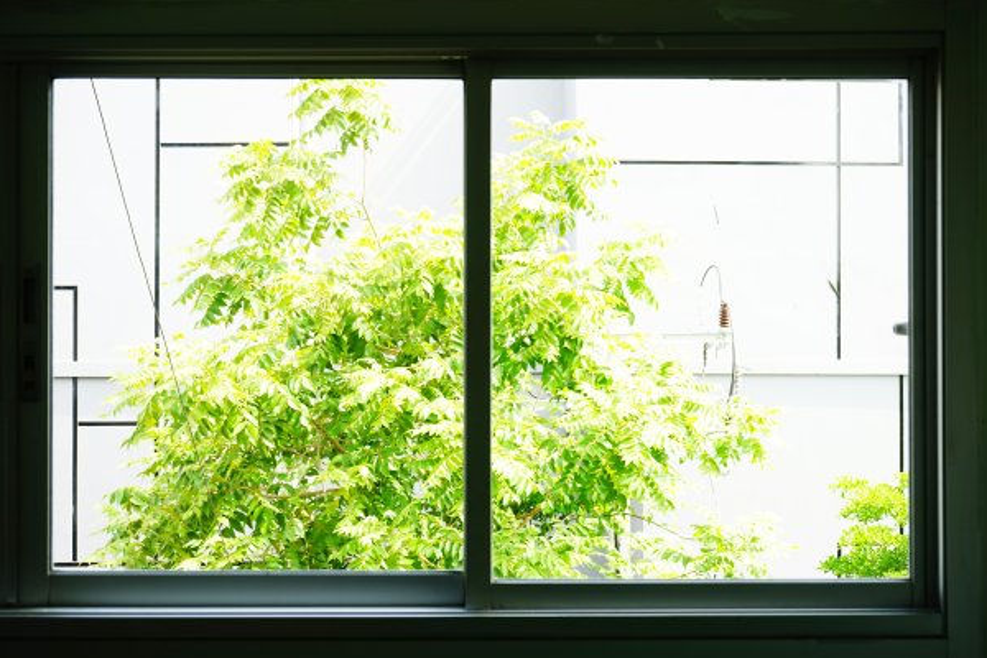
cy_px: 332
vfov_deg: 26.5
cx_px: 500
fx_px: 1398
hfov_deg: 38.9
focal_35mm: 51
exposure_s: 1/80
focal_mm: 50
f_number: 8
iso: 250
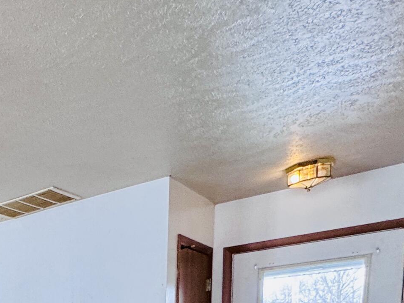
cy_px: 427
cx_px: -142
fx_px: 513
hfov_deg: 31.3
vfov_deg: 26.2
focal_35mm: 44
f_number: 2.2
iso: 160
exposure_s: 1/120
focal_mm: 2.22
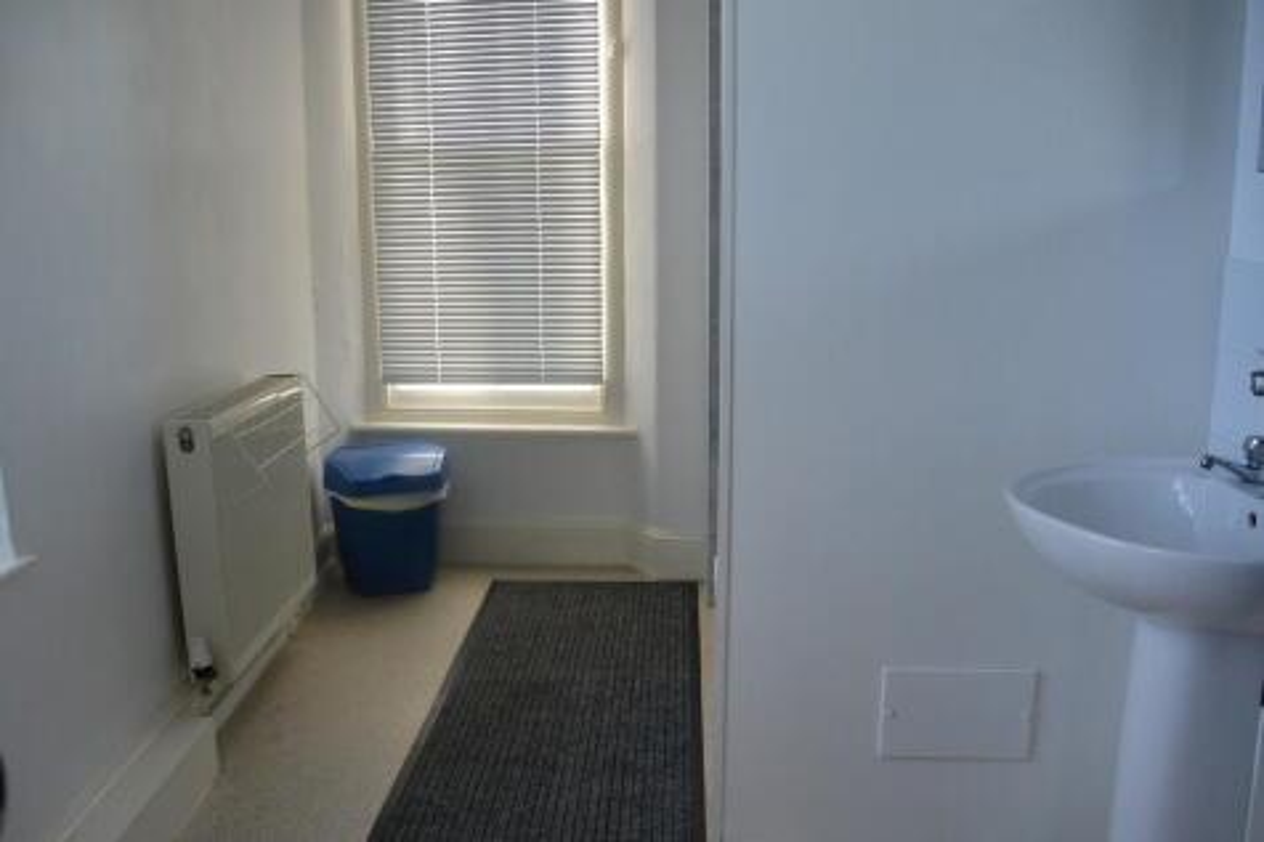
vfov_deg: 44.9
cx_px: 632
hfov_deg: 63.7
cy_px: 421
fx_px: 1018
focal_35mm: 29
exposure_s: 1/250
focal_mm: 11
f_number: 3.5
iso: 400
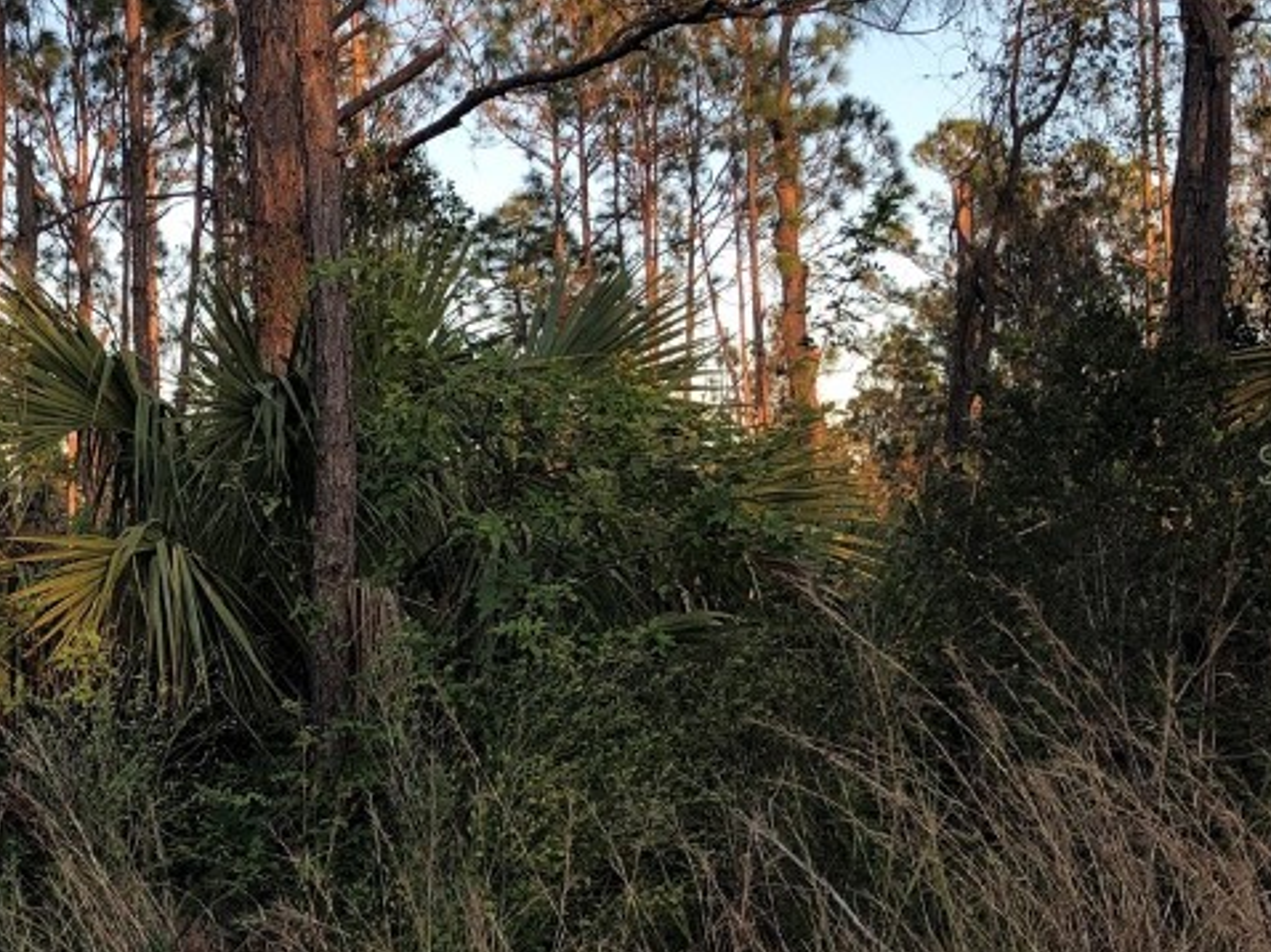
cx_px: 146
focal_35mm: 60
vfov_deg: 24.4
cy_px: 463
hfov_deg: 30.9
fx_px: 2202
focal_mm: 3.99
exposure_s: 1/302
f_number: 1.8
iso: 20
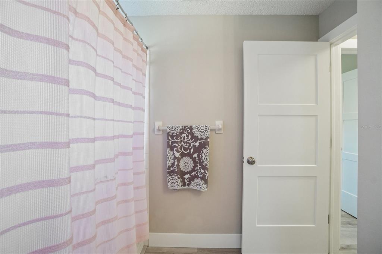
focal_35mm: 15
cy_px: 127
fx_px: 159
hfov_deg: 100.4
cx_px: 191
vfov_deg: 77.3
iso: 800
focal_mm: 10
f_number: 8
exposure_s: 1/30
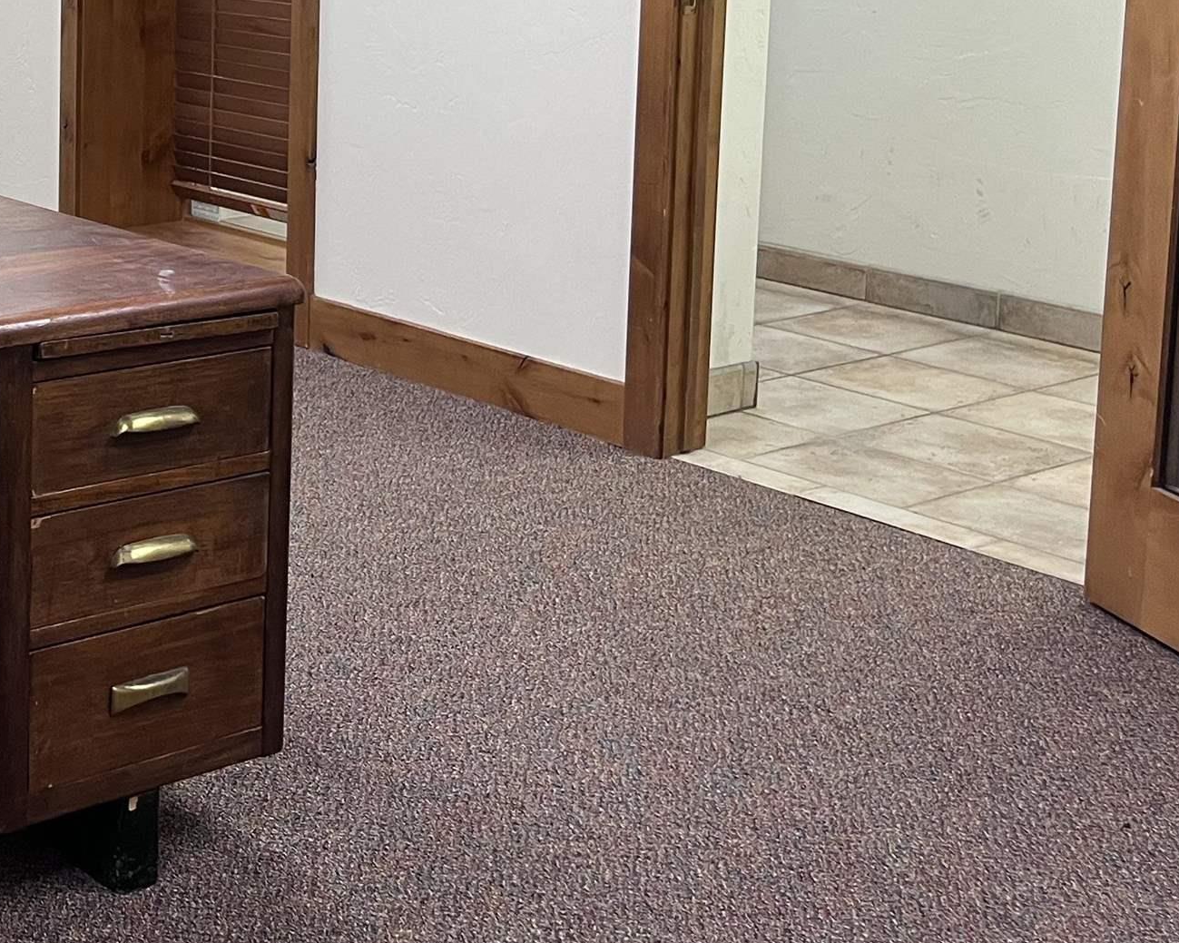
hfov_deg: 28.9
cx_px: -72
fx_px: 2093
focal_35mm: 60
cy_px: 56
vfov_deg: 24.5
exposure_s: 1/60
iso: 100
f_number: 1.6
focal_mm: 5.1
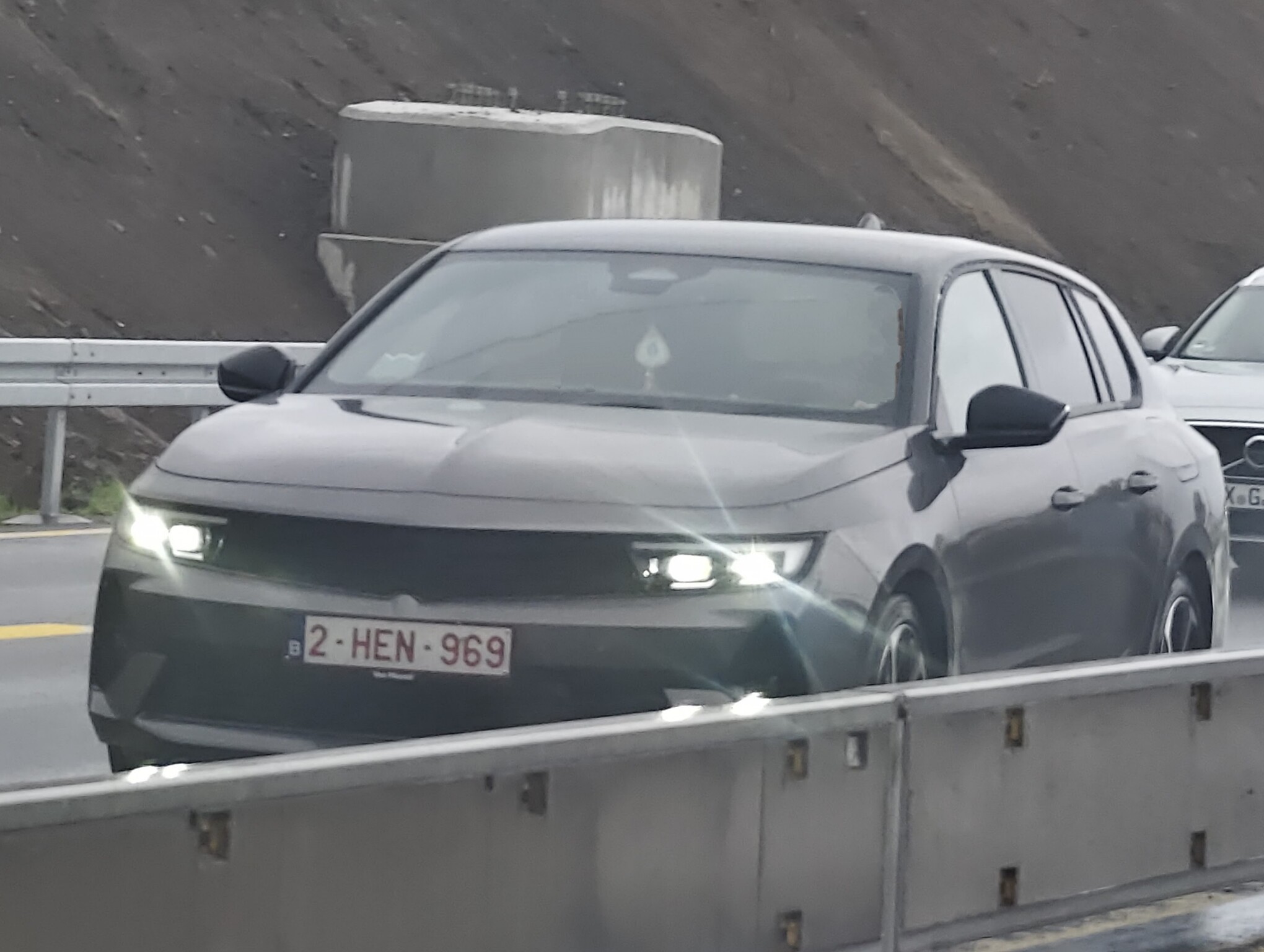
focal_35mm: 85
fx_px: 3108
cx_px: 632
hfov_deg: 23.0
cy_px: 476
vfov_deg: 17.4
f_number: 2.3
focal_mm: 22.5
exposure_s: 1/800
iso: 1000
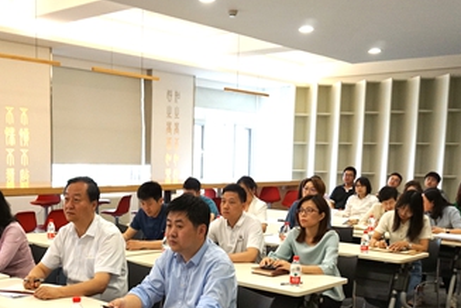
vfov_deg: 28.1
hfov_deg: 41.6
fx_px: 602
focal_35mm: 47
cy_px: 244
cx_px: 169
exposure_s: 1/160
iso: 640
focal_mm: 16
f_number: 4
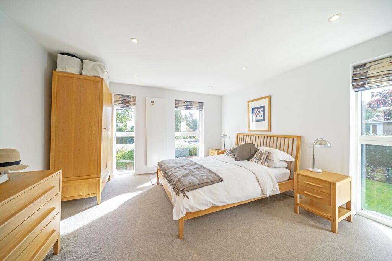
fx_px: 131
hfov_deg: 112.6
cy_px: 130
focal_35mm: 12
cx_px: 196
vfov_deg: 90.0
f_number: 7.1
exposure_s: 1/100
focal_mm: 12
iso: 500
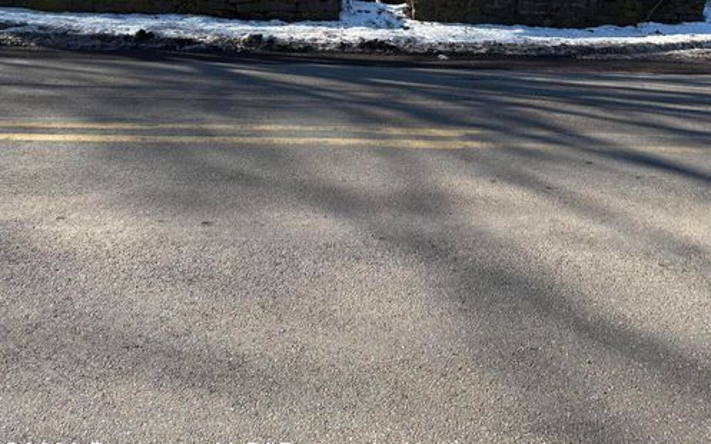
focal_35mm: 37
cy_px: 19
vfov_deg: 32.2
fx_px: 717
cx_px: 356
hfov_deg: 52.8
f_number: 1.5
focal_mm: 5.7
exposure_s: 1/2045
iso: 50
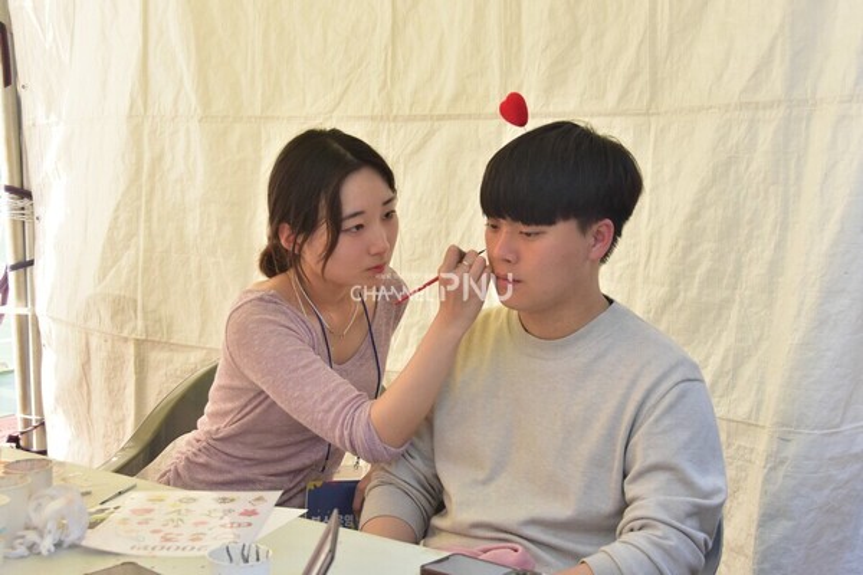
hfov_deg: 37.9
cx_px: 432
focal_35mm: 52
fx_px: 1258
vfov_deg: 25.8
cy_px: 288
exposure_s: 1/500
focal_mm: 35
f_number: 6.3
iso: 800
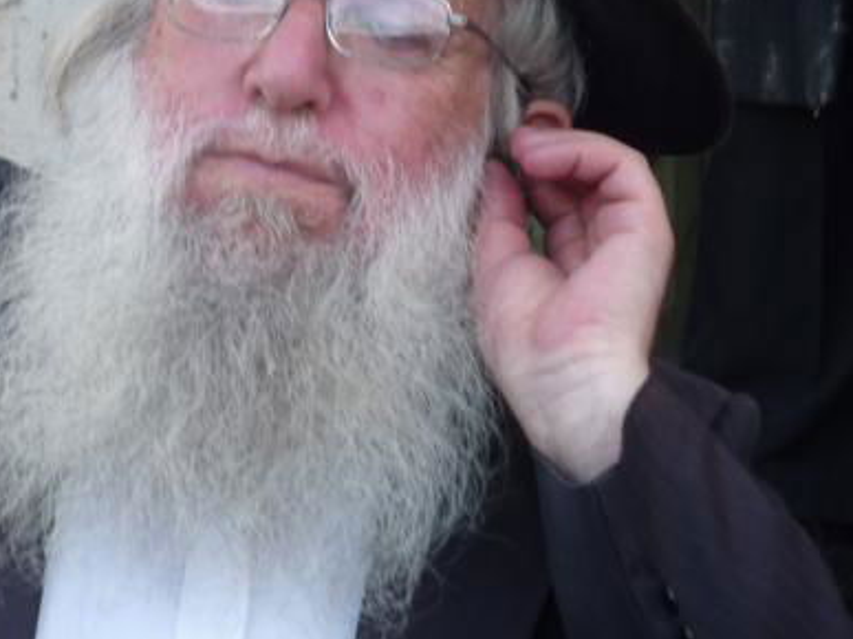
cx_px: 220
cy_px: 189
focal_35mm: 304
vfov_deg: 4.9
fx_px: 7489
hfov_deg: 6.5
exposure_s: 1/60
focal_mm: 24.1
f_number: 4.5
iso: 100
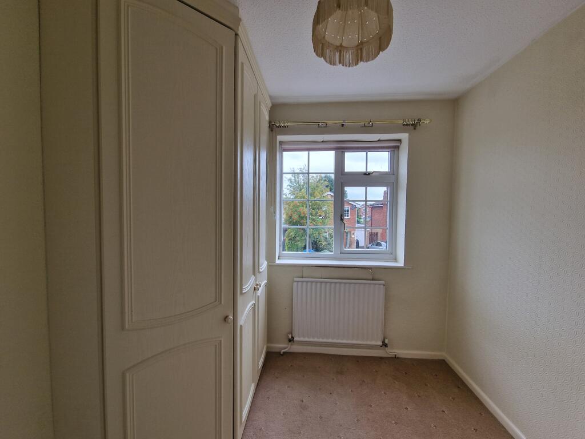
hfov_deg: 106.2
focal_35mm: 13
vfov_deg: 89.9
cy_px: 220
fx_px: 220
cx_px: 292
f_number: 2.2
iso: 64
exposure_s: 1/120
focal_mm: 2.2
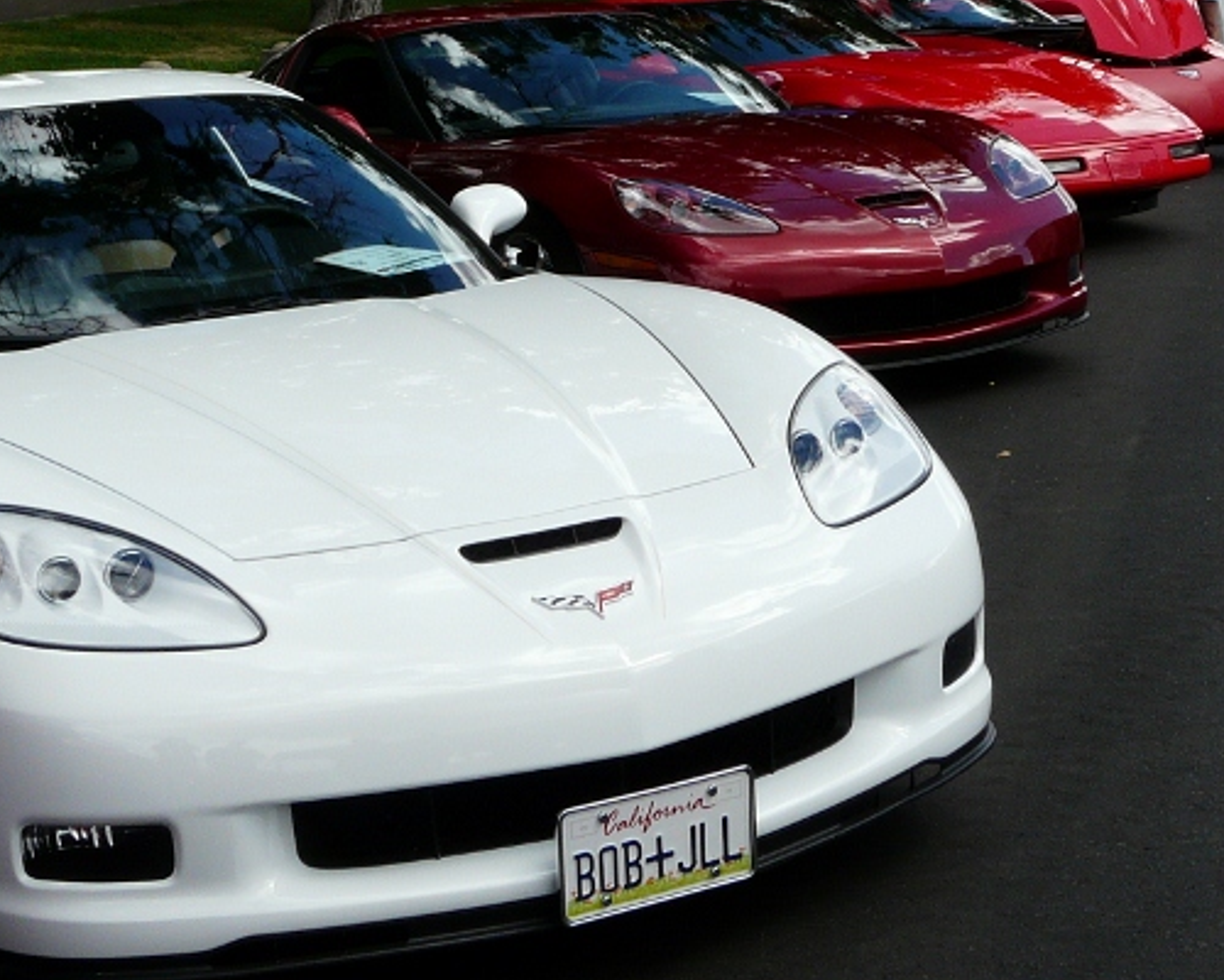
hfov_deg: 25.7
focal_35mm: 74
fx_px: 2681
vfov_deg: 20.4
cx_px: 715
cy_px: 164
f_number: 5
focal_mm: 6
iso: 100
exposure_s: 1/200
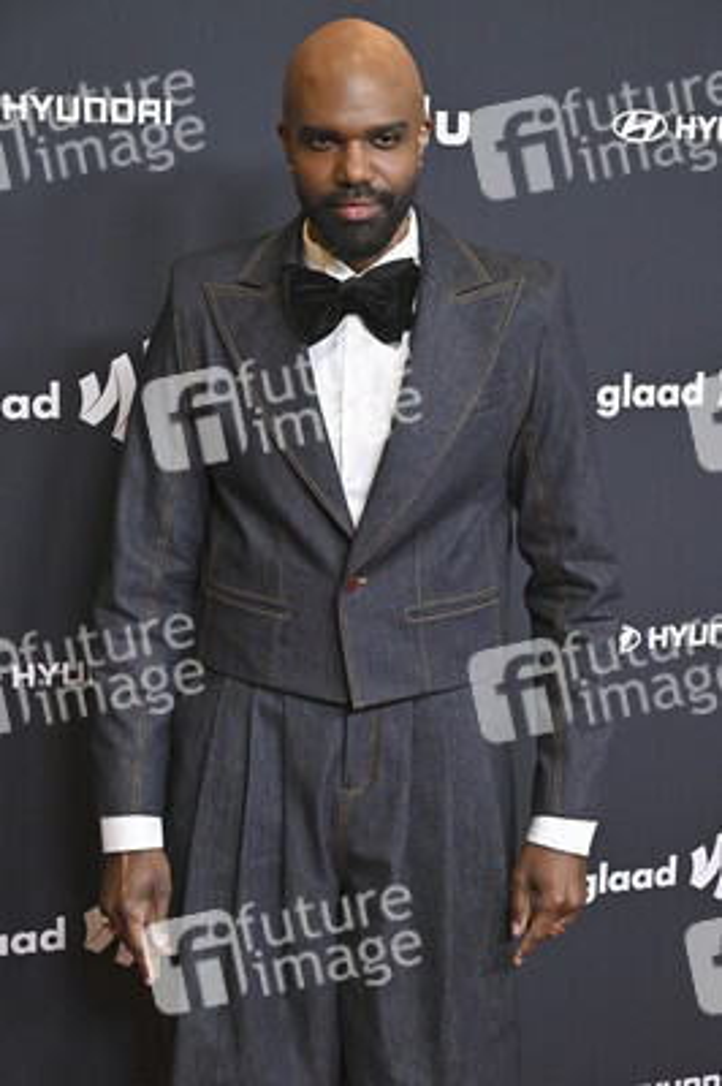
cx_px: 361
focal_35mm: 57
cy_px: 543
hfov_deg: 23.7
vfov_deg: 35.1
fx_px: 1718
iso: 4000
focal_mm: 57
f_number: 5.6
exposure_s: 1/250
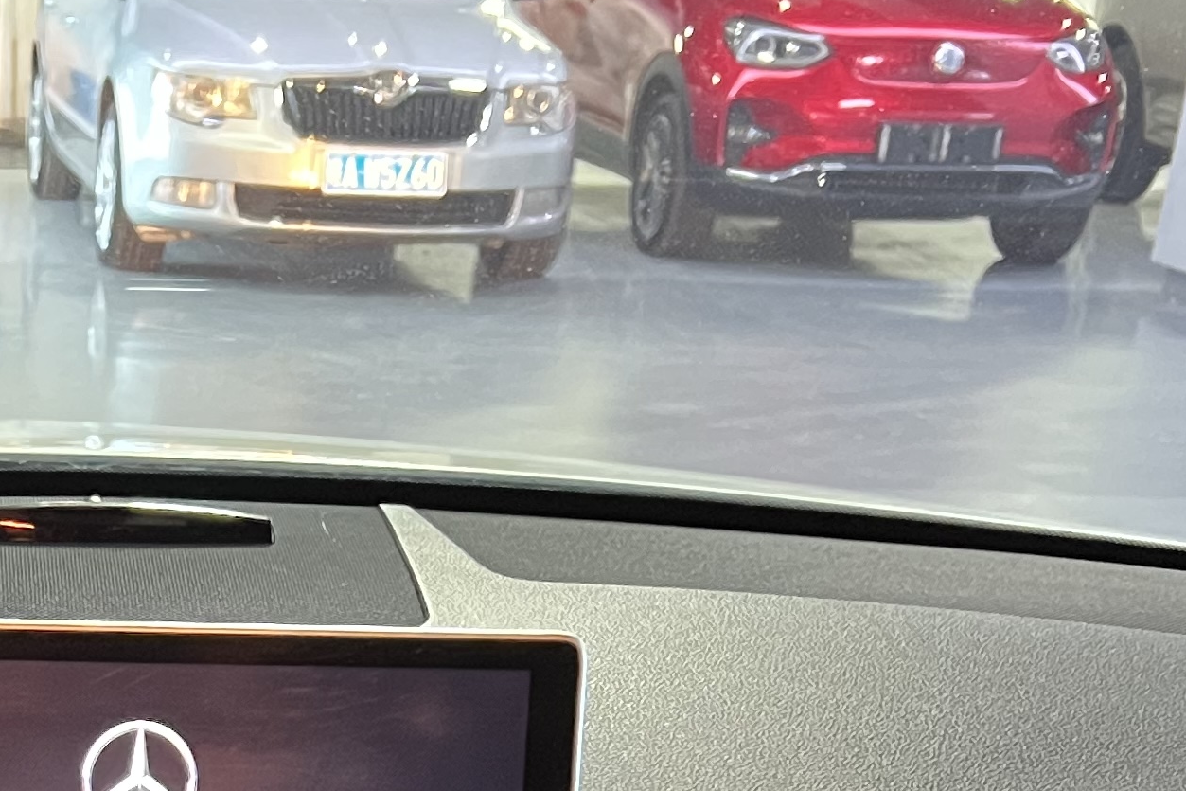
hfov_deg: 22.3
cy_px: 1359
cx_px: -62
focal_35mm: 87
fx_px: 2866
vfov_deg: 14.2
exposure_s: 1/25
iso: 500
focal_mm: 5.7
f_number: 1.5
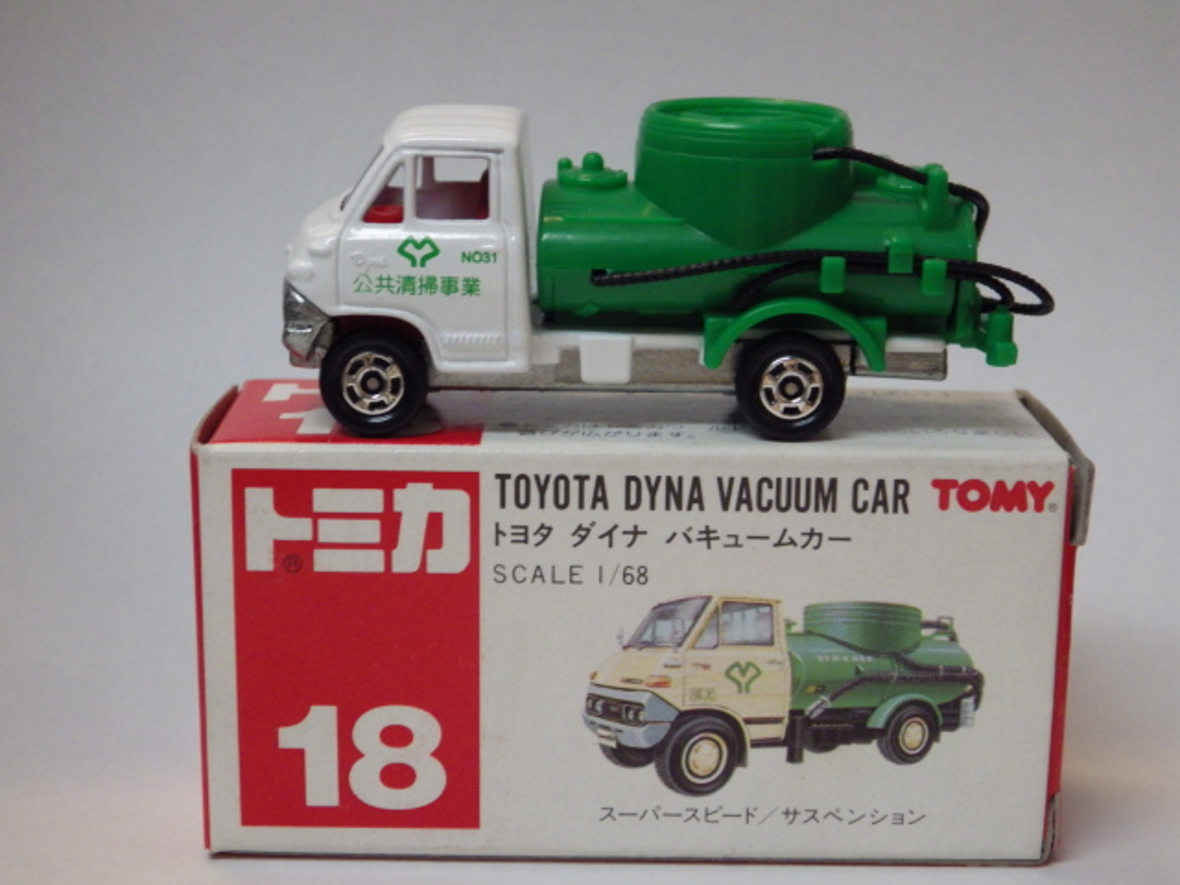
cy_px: 442
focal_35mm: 71
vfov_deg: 20.7
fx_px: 2420
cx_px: 590
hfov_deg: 27.4
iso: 500
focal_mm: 12.8
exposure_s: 1/60
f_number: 4.2
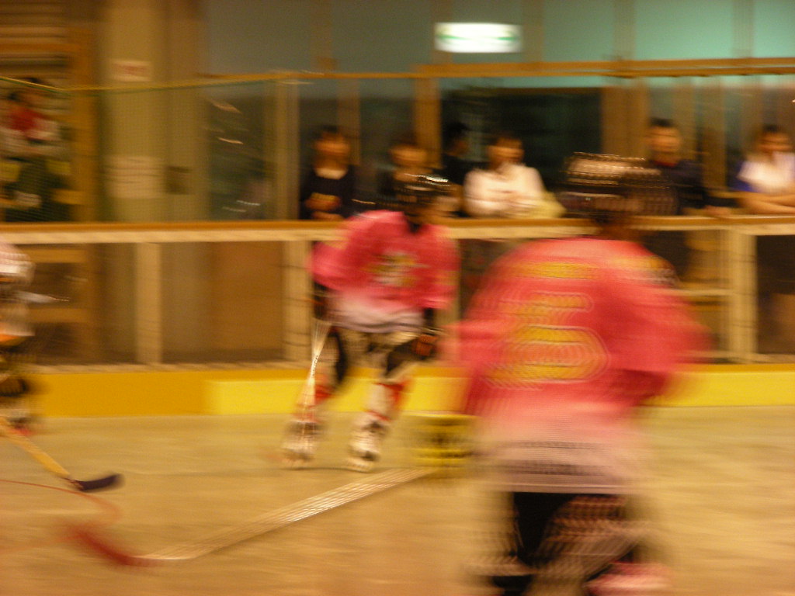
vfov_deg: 7.6
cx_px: 398
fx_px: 4501
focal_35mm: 196
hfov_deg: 10.1
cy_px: 298
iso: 200
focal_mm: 32.7
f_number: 3.5
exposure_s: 1/19.6
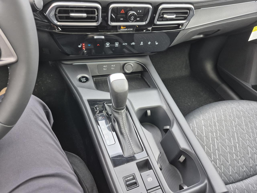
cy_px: 96
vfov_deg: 58.9
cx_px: 128
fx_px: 171
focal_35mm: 23
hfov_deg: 73.9
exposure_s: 1/120
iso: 160
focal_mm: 5.4
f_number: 1.8
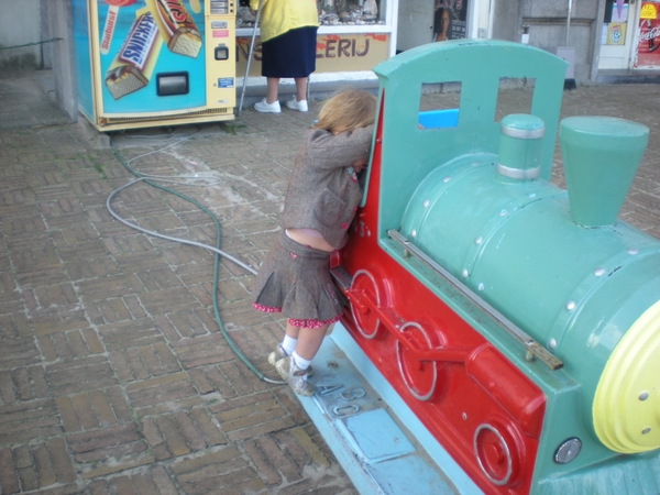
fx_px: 725
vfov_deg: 37.7
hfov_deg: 49.0
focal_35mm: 38
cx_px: 330
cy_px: 248
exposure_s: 1/90.5
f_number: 3.1
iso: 64
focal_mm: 6.3
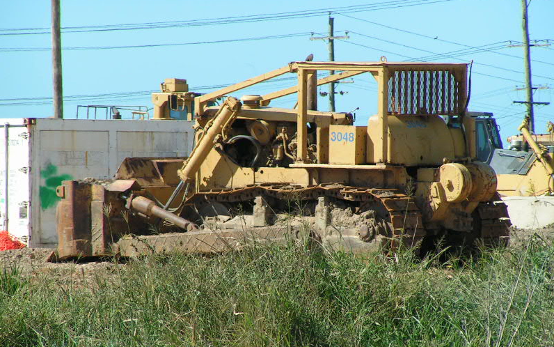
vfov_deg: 3.5
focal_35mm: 378
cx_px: 277
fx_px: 5709
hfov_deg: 5.6
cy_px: 176
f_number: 5
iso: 50
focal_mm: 54.2
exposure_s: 1/500
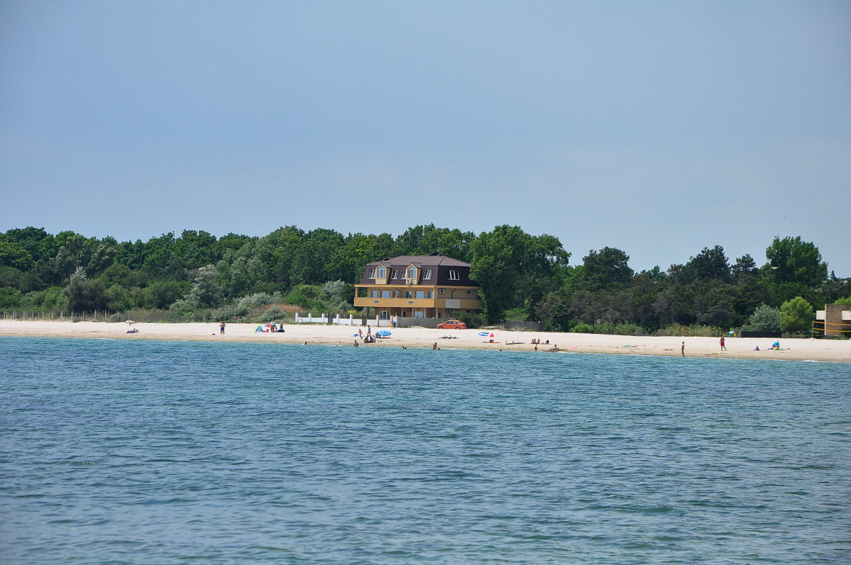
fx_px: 3719
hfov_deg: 13.1
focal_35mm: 158
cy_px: 282
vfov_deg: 8.7
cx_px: 426
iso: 400
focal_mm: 105
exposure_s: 1/1250
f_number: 9
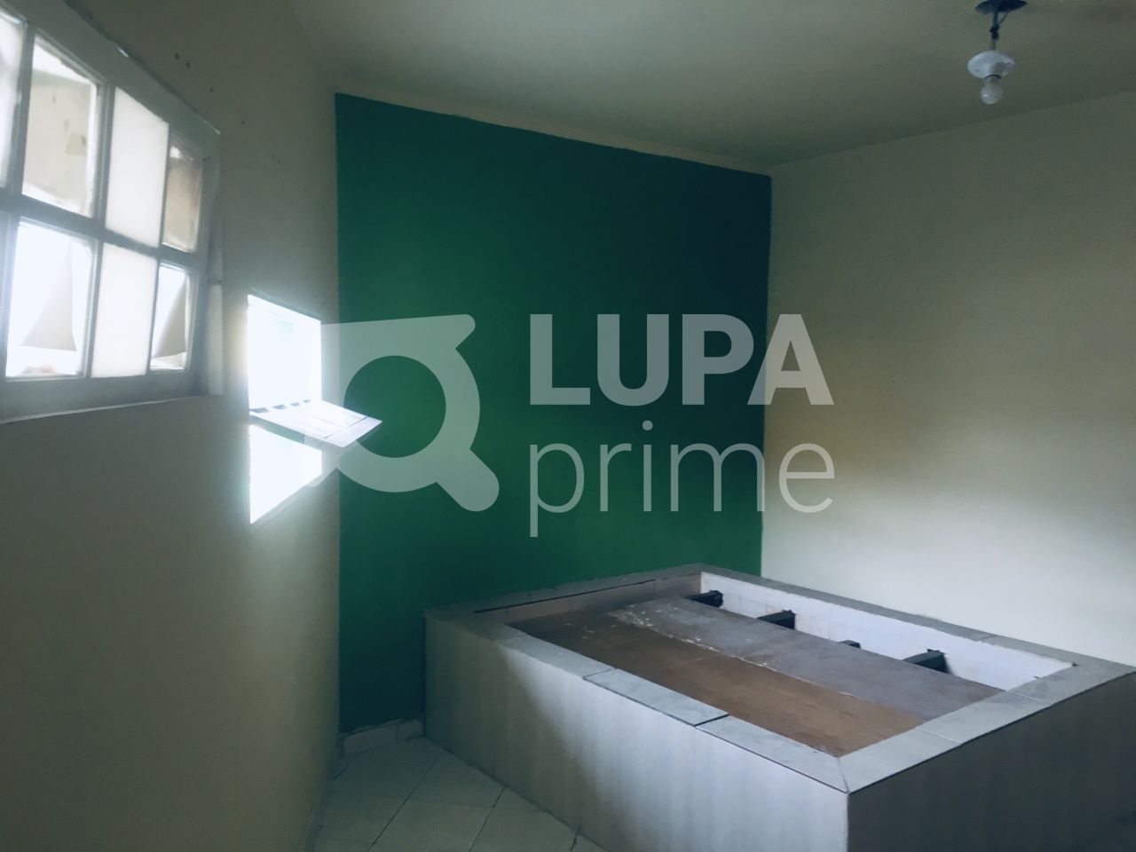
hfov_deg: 61.7
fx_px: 952
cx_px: 568
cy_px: 426
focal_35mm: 29
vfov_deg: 48.2
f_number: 2.2
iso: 64
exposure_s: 1/30
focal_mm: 4.15
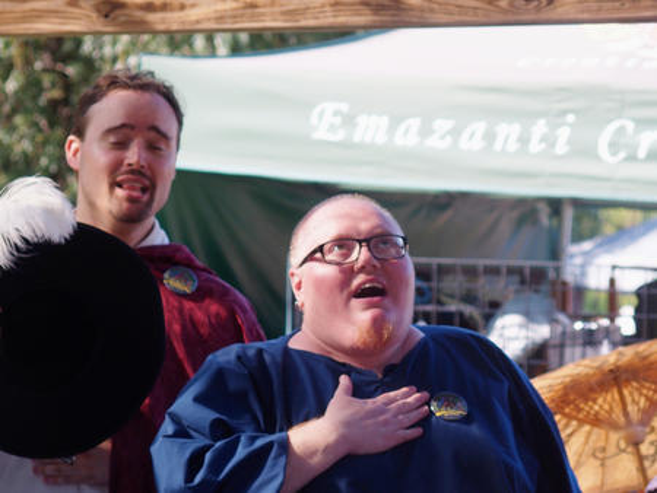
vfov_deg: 8.2
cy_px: 246
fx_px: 3456
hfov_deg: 10.9
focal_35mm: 182
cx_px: 328
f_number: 2.8
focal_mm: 38.6
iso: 100
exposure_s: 1/320
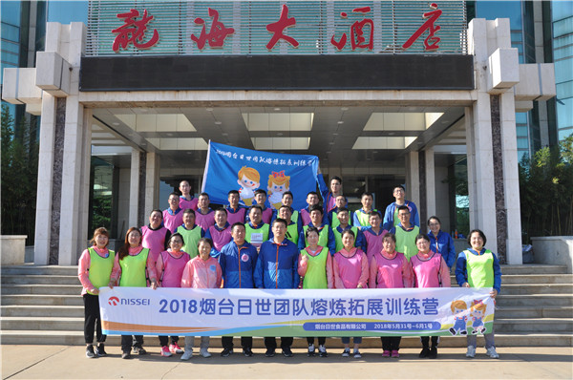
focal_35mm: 32
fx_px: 501
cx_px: 286
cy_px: 190
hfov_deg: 59.6
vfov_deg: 41.6
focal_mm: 21
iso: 640
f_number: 10
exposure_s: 1/400
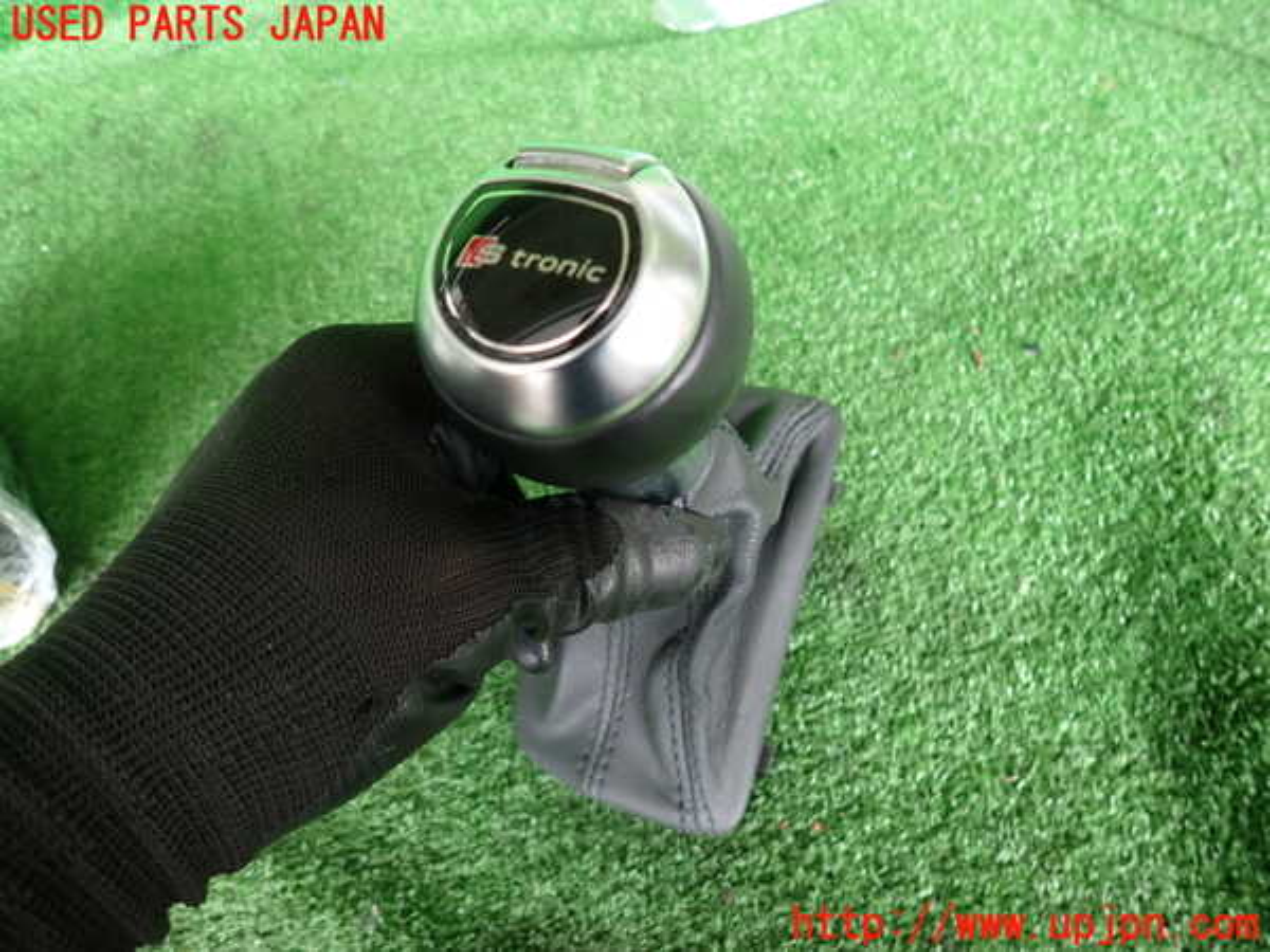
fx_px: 917
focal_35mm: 25
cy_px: 476
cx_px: 635
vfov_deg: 54.9
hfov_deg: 69.4
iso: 200
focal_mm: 4.5
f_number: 2
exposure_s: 1/40
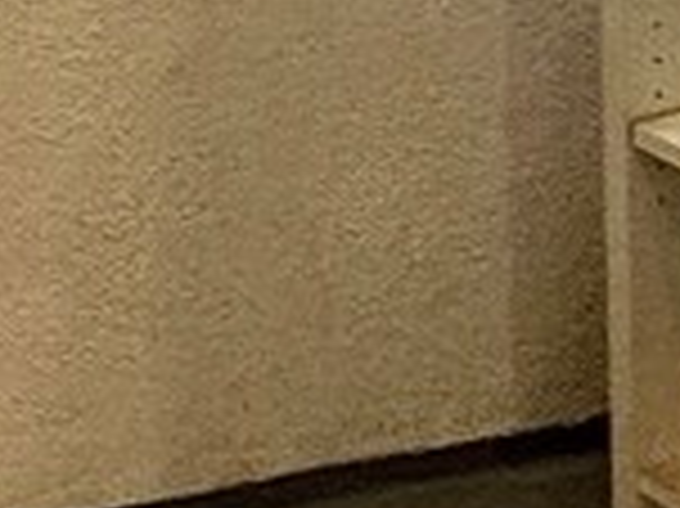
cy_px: -908
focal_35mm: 95
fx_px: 1865
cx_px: -1198
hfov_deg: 12.5
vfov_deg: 11.3
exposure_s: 1/120
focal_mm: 2.22
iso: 250
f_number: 2.2
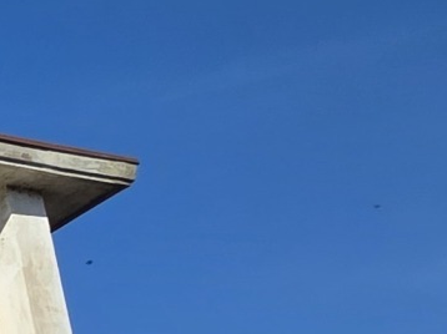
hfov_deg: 13.4
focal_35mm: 93
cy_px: 503
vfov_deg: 14.7
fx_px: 1200
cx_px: -702
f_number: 1.9
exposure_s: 1/3381
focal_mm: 2.2
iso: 40
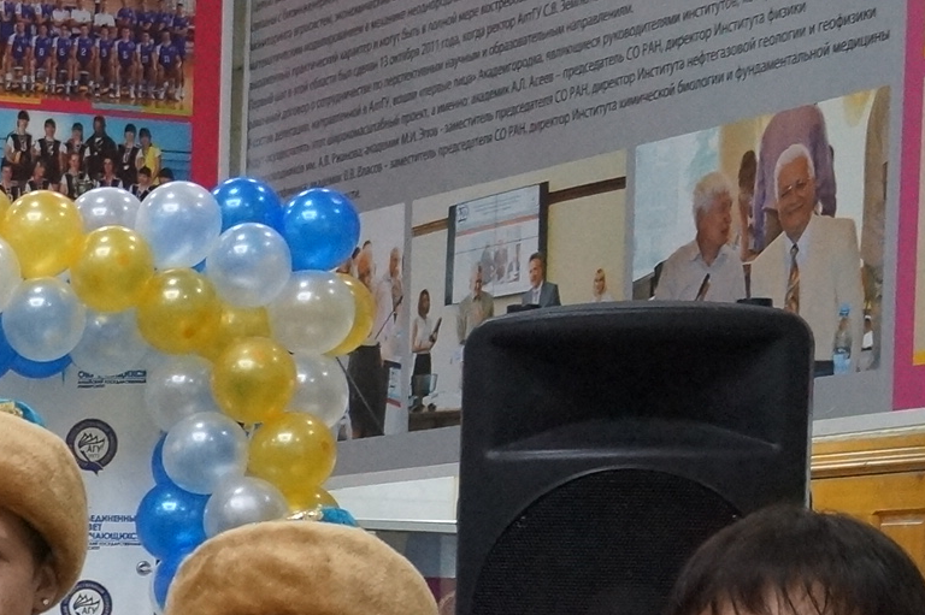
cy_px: 1087
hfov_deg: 13.2
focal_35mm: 141
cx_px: -700
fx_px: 3620
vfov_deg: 9.3
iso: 1600
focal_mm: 24
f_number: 4
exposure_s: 1/100
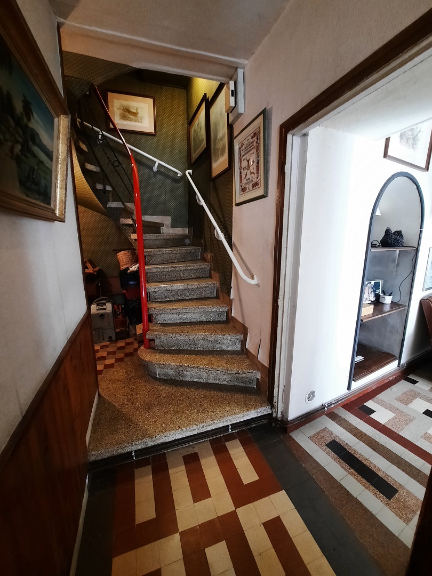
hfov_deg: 89.9
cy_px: 288
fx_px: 216
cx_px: 216
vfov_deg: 106.2
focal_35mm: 13
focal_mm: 1.74
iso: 320
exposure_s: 1/25
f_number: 2.2
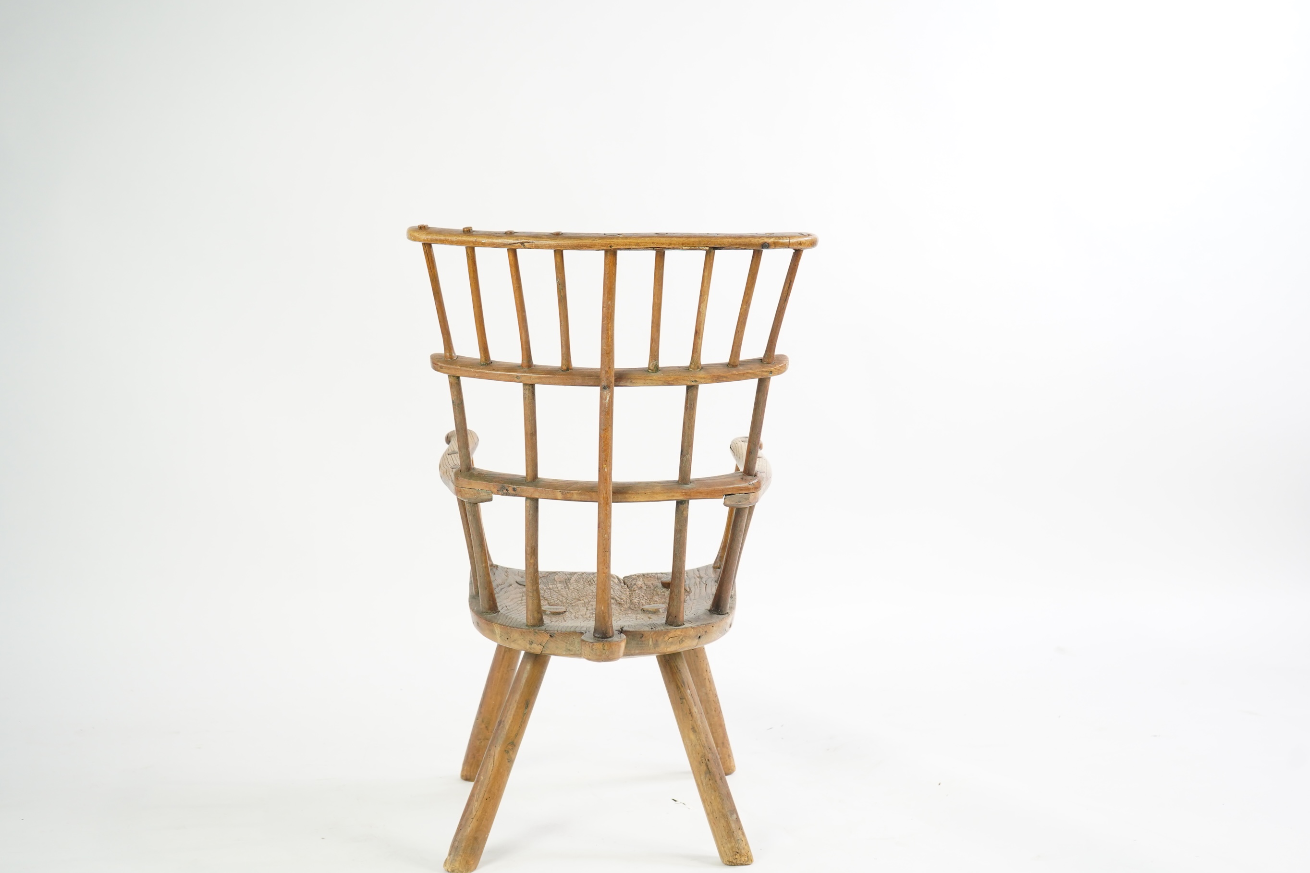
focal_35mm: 44
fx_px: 1601
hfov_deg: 44.5
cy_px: 468
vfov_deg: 30.5
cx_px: 659
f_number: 4.5
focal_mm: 40
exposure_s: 1/100
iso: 1000
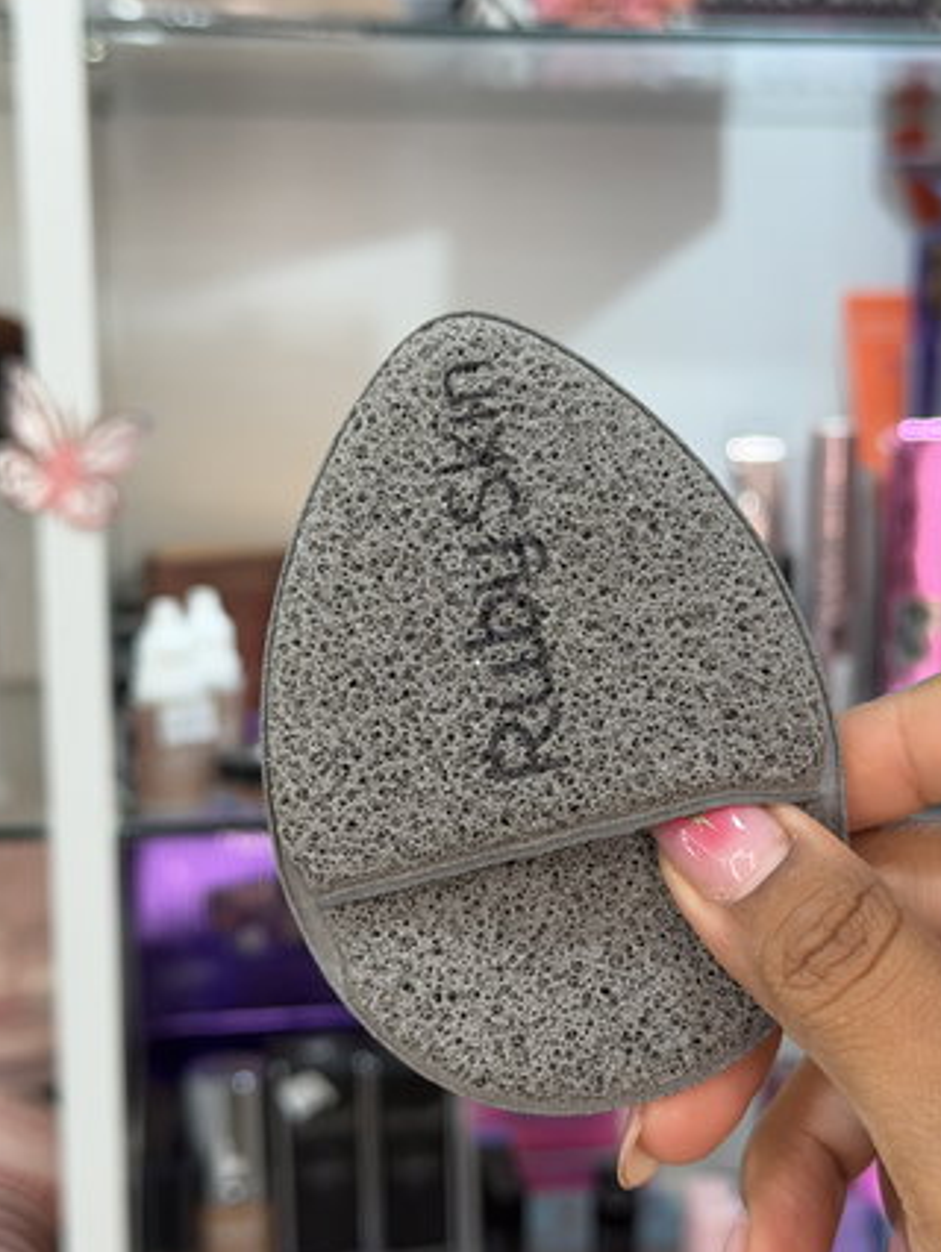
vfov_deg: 32.1
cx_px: 541
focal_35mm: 60
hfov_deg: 24.4
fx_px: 2173
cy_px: 704
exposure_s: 1/100
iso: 80
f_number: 1.78
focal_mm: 6.76
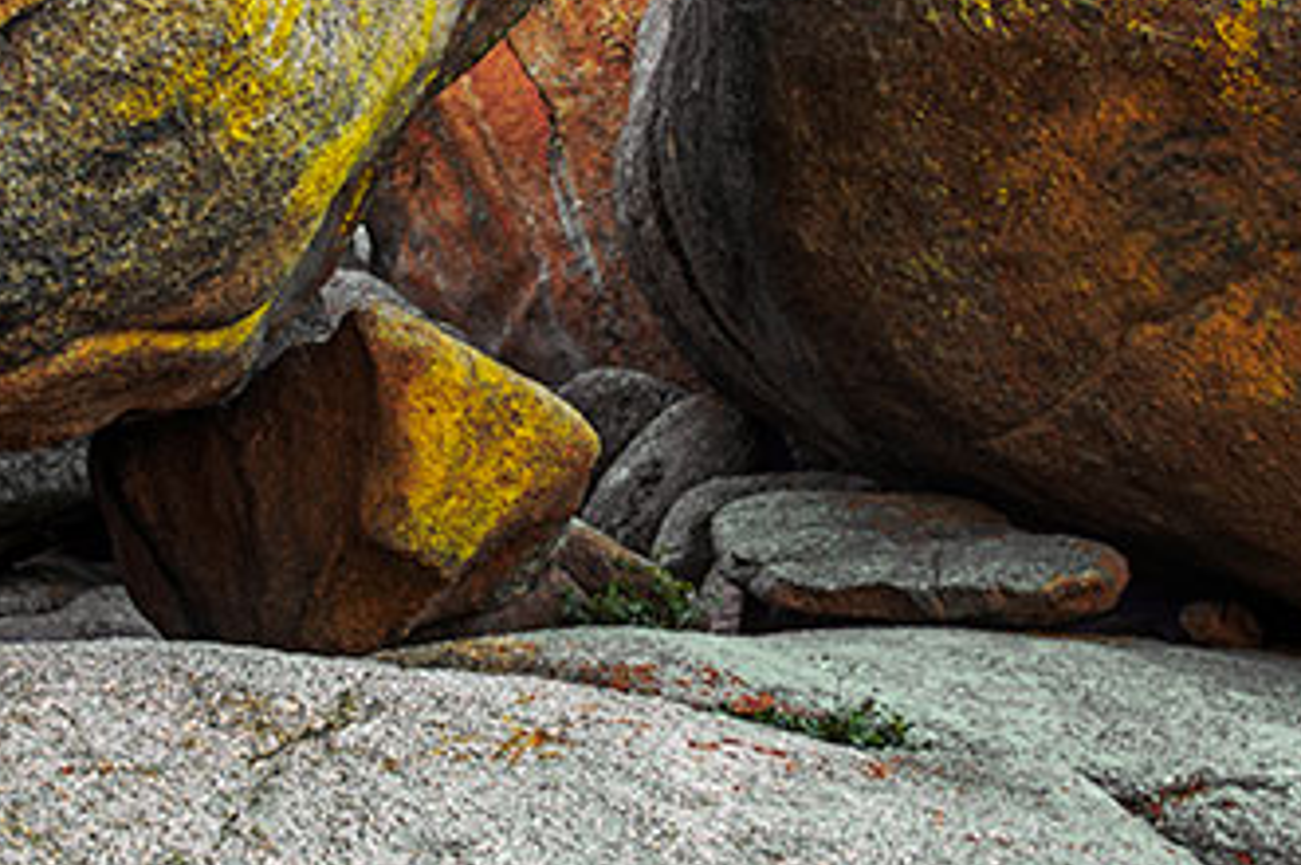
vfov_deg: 22.9
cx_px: 417
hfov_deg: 33.6
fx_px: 2130
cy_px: 340
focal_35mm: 59
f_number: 3.8
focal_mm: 26
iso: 90
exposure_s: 1/40
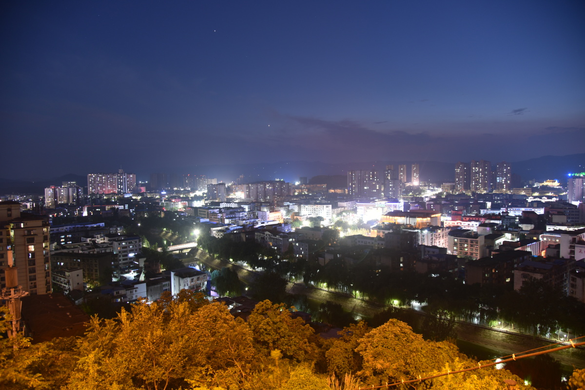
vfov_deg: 53.2
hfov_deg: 73.7
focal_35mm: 24
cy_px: 195
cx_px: 292
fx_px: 390
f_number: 4
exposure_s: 5
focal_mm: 24
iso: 320
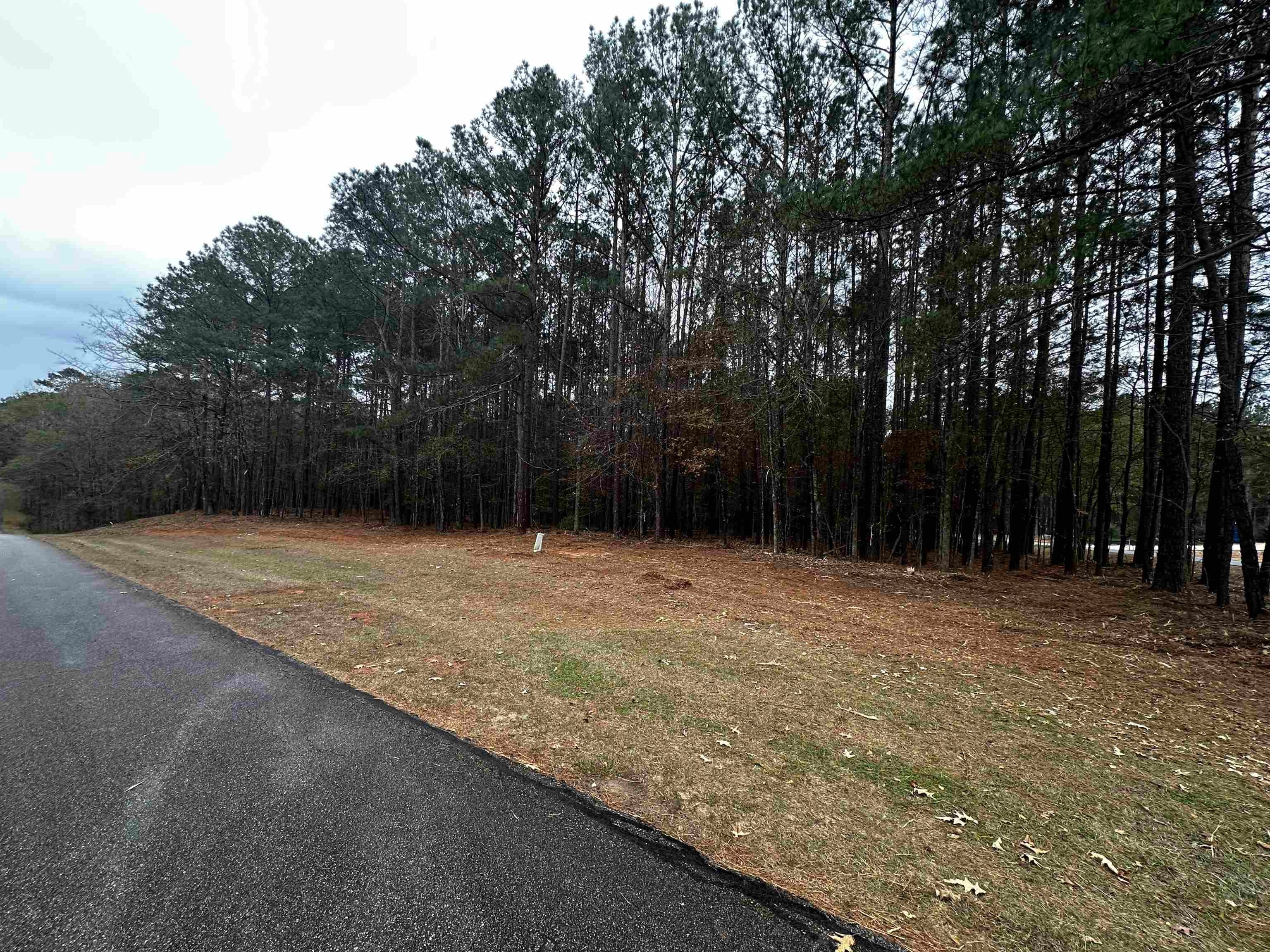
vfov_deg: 85.7
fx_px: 514
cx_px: 635
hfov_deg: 102.1
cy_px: 476
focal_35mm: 14
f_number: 2.2
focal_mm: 2.22
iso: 80
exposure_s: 1/99
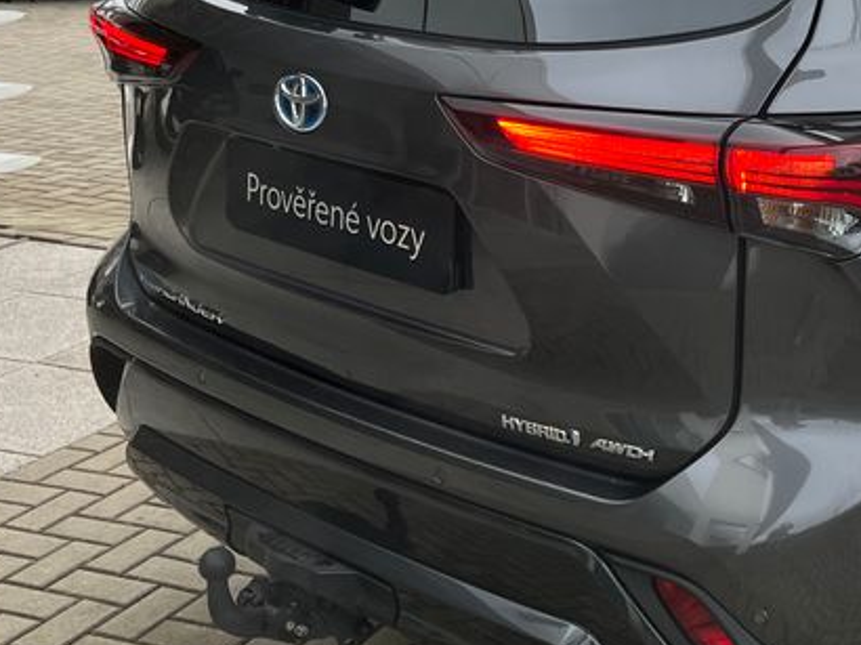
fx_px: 1616
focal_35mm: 65
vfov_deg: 22.5
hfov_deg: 27.9
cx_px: 878
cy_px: 252
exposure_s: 1/121
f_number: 1.6
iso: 50
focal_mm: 5.1
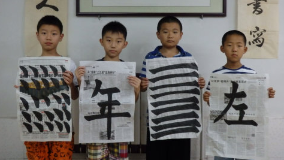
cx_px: 144
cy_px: 64
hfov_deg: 45.5
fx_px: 339
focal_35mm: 45
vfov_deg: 26.5
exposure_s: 1/80
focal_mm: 7.3
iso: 640
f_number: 3.7
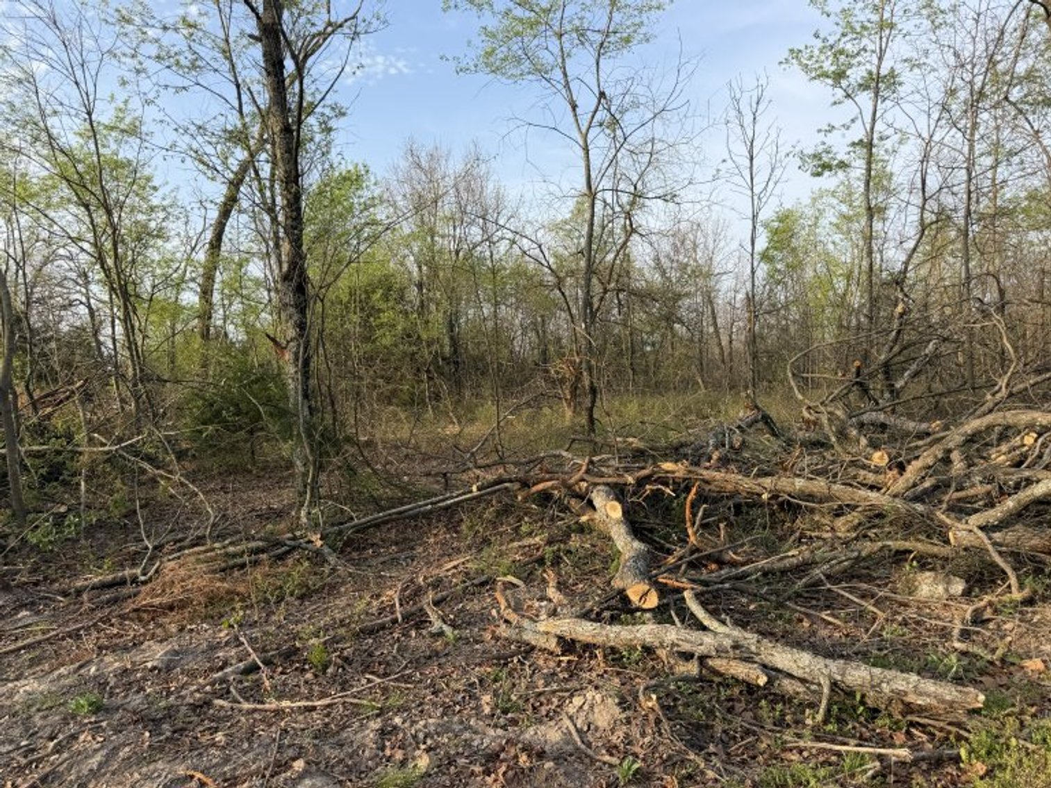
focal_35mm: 24
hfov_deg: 71.6
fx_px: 729
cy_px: 394
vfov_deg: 56.8
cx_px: 526
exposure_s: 1/1410
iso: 80
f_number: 1.78
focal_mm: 6.76
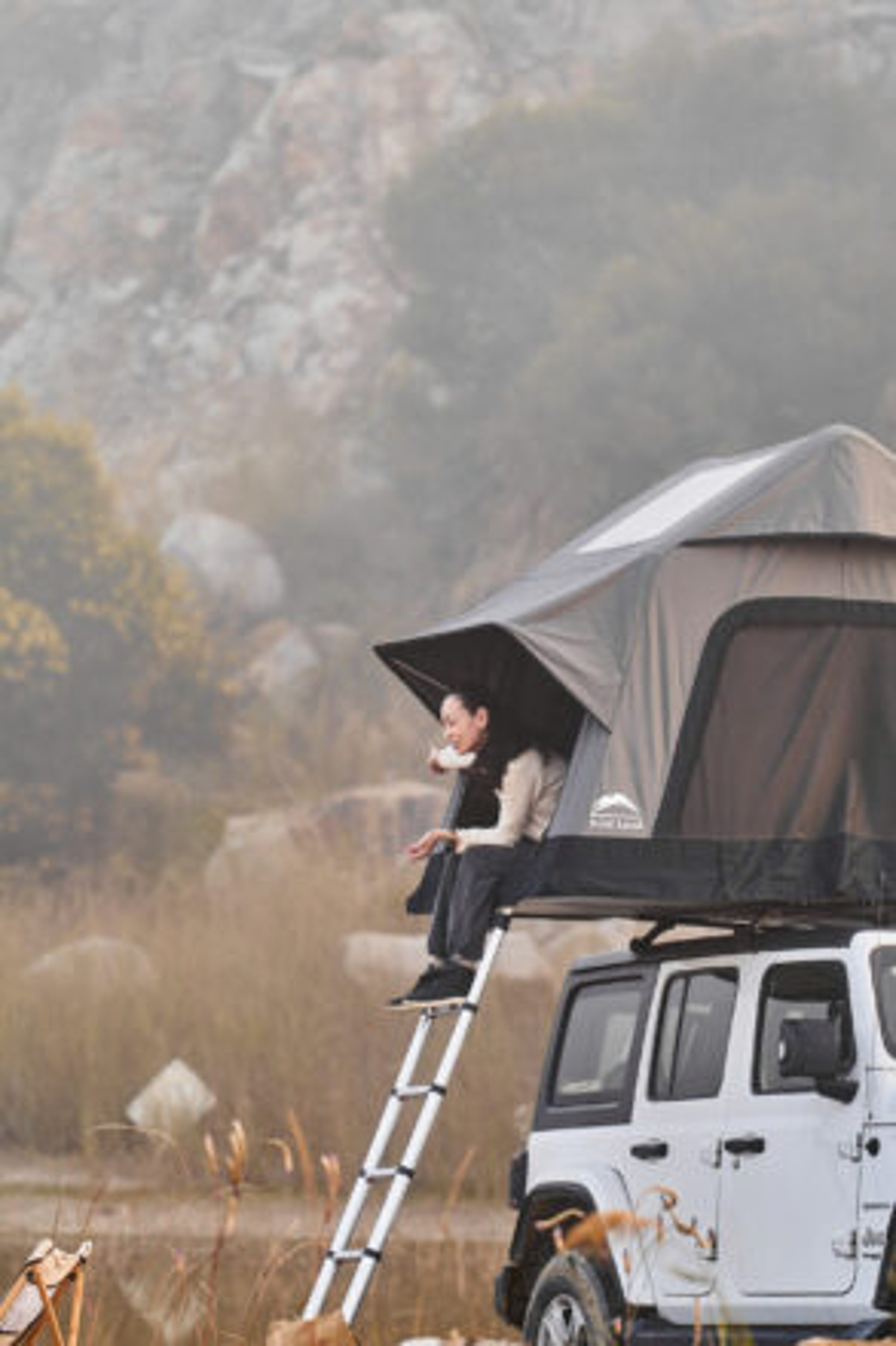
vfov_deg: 10.3
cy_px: 673
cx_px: 448
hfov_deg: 6.9
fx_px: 7472
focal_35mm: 200
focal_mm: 200
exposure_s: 1/250
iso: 200
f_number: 4
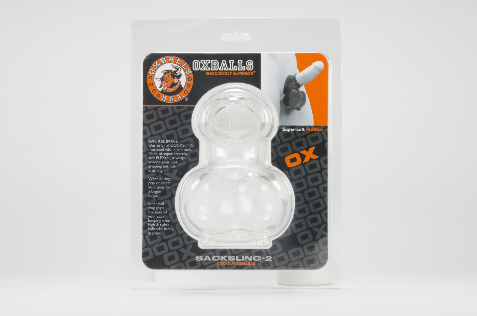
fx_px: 1190
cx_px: 238
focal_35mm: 90
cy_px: 158
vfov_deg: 15.1
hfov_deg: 22.7
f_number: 22
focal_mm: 60
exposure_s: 1/15
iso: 400
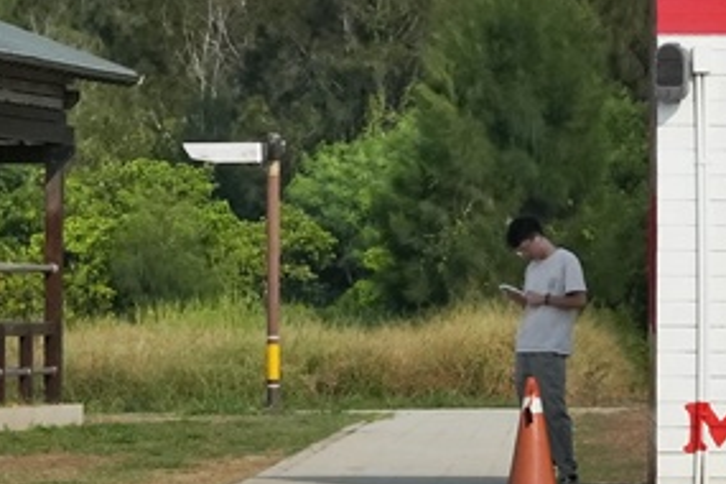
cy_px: -37
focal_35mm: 377
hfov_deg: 5.5
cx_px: 540
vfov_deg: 3.6
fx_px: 7602
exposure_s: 1/5000
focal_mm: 70
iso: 2500
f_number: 13
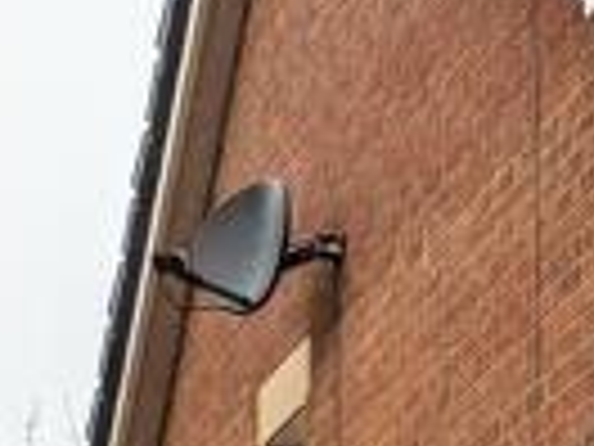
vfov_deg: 7.4
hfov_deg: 9.0
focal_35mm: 186
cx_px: 1678
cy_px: 1133
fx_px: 3192
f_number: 1.85
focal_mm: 6.81
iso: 43
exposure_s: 1/474
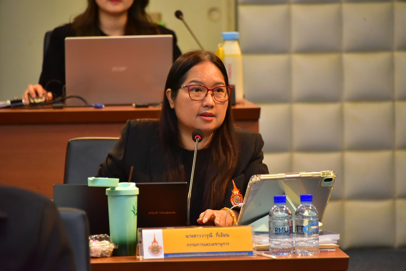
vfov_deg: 4.6
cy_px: 136
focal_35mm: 300
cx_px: 203
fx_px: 3385
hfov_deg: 6.9
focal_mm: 300
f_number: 6.3
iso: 8000
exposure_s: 1/160
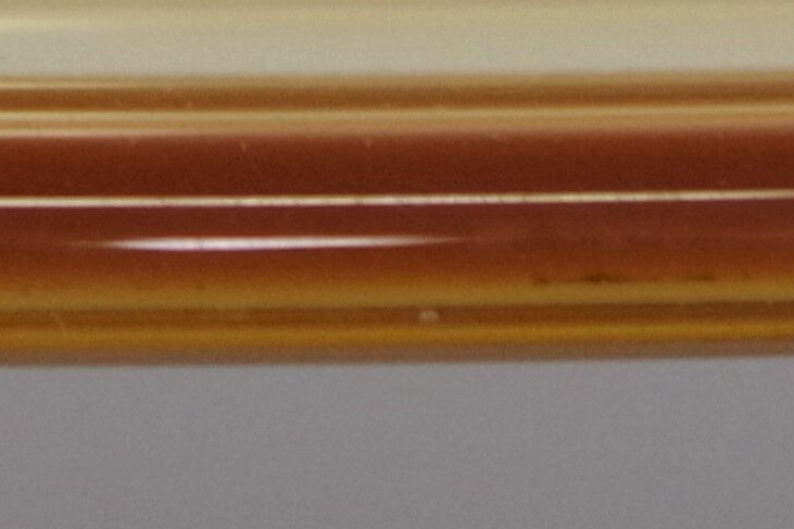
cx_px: -238
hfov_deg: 6.1
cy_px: -960
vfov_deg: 4.0
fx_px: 7409
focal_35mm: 336
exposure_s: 1/50
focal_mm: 28.13
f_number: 4
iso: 800
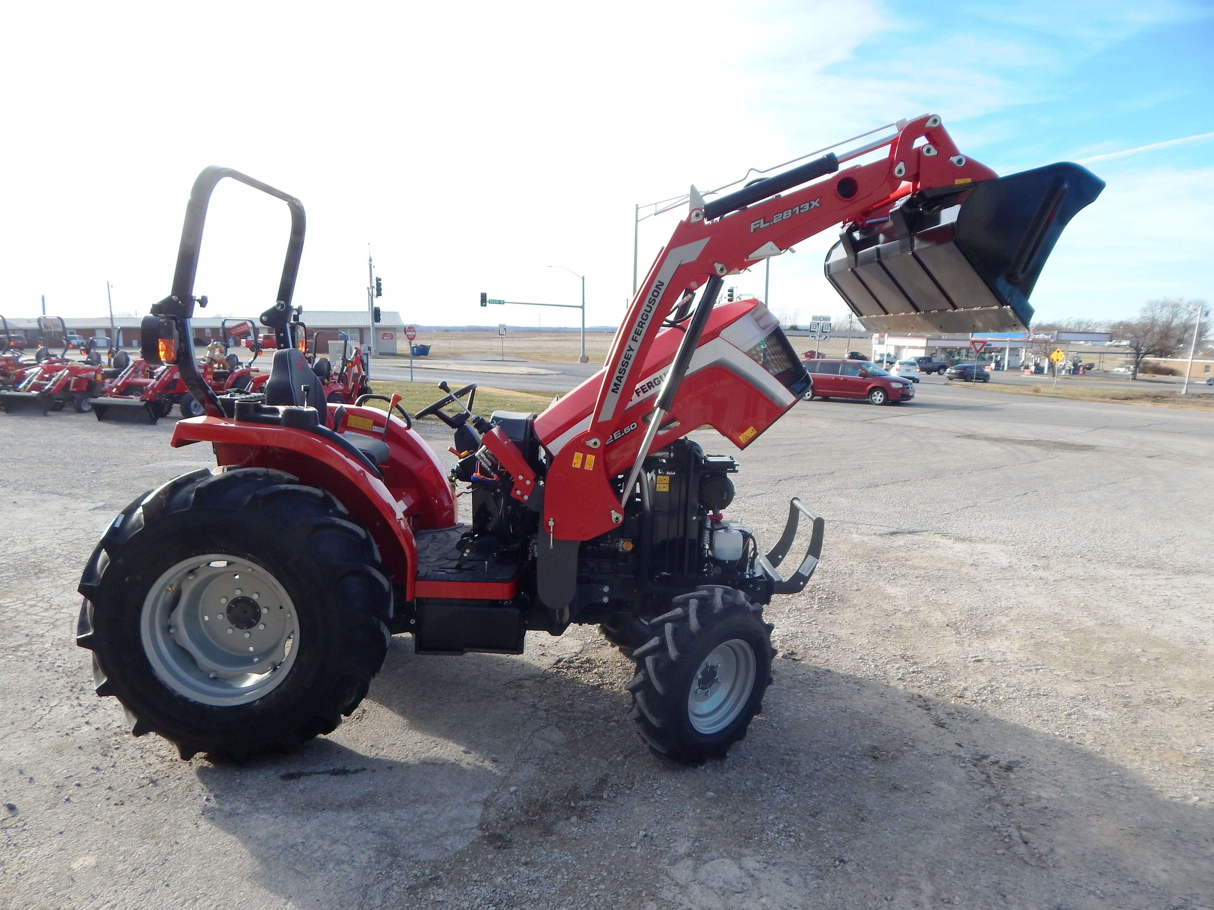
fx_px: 772
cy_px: 455
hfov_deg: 76.4
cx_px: 607
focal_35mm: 22
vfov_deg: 61.1
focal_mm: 4
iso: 125
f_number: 3
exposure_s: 1/640
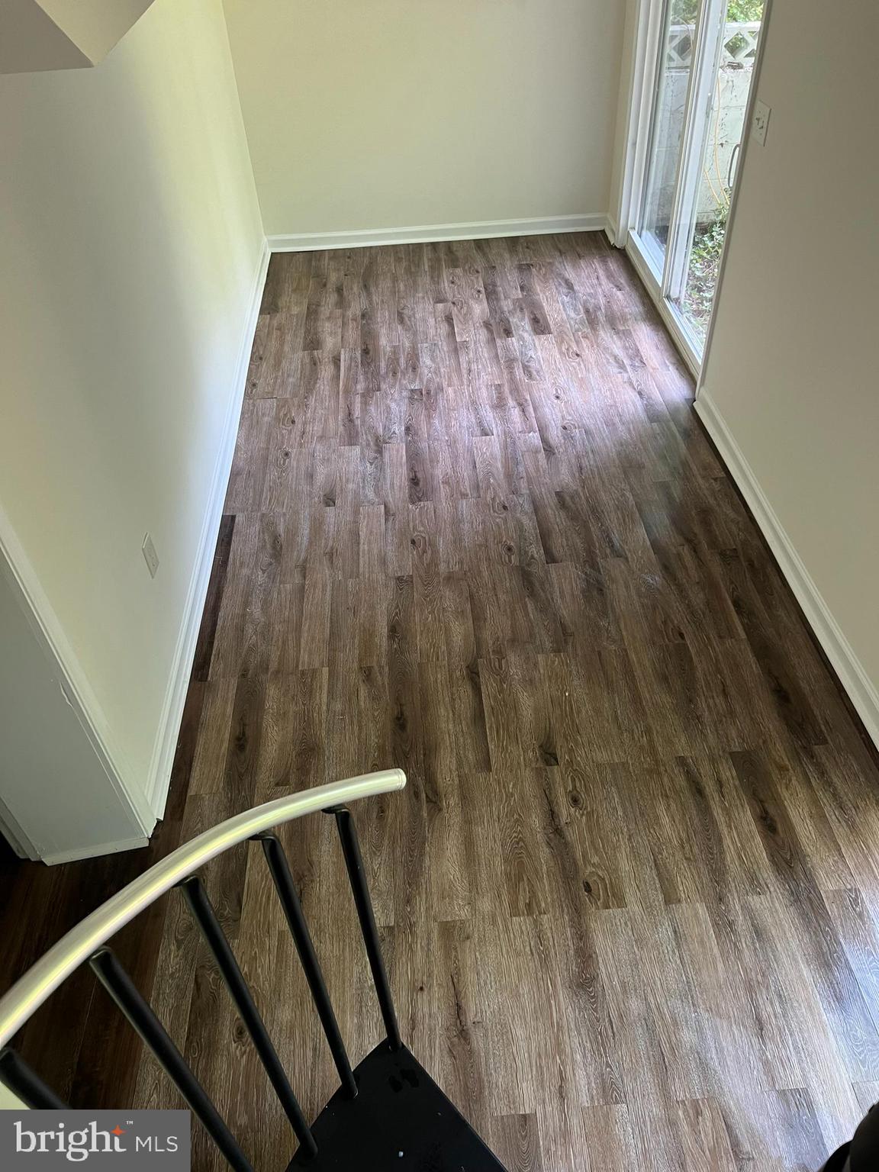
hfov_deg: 53.1
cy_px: 586
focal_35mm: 26
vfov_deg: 67.3
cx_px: 440
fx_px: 880
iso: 125
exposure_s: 1/96
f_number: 1.5
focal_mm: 5.7
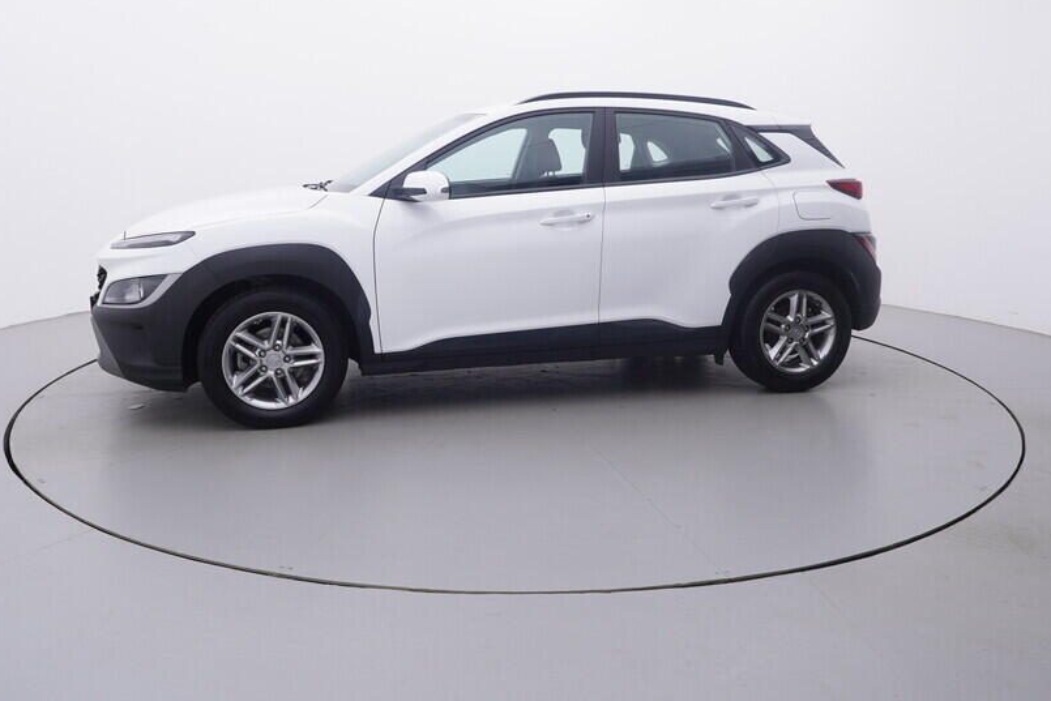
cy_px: 260
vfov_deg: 45.1
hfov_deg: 64.3
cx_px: 507
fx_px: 836
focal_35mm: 29
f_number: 5
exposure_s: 1/80
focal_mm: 15
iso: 200
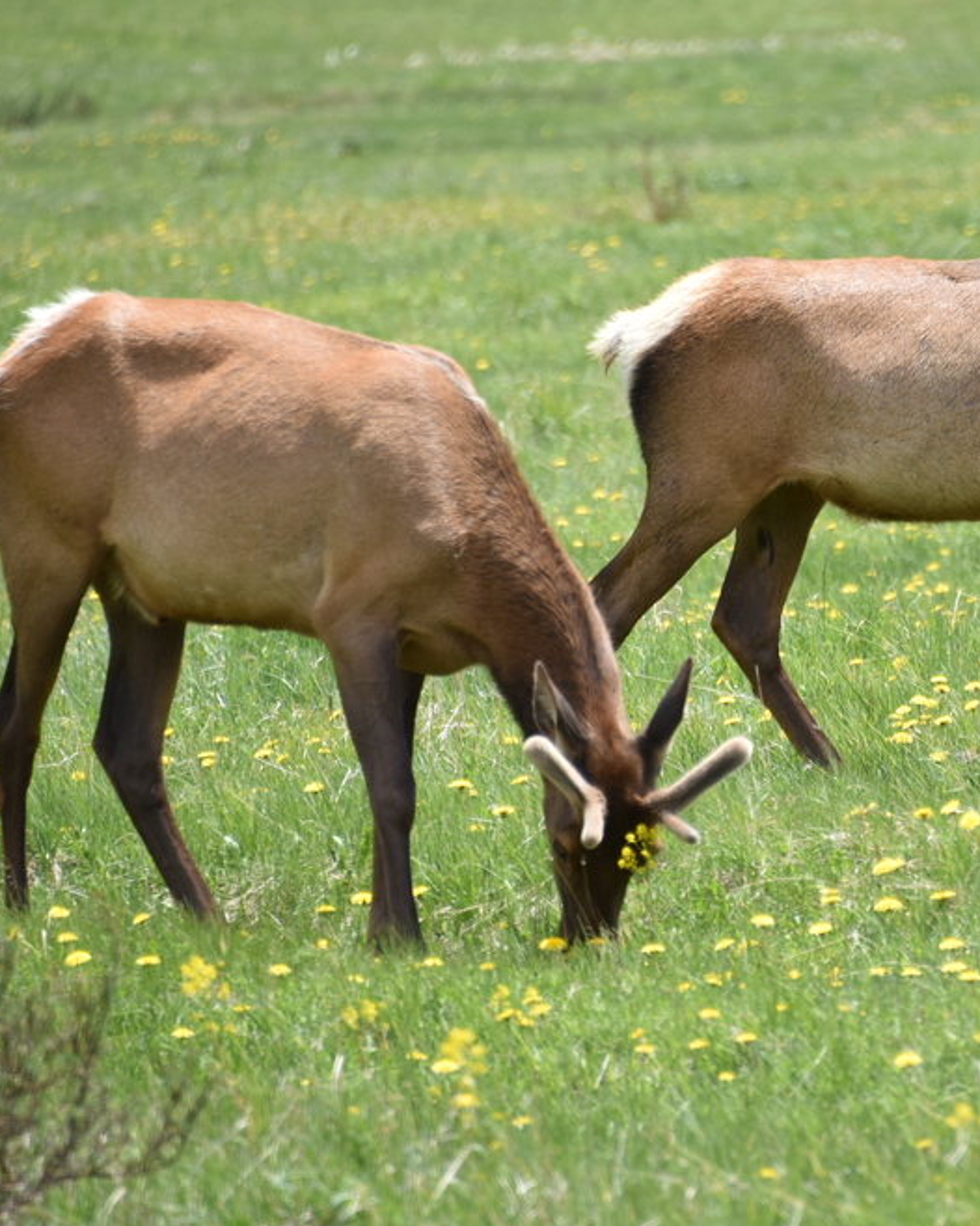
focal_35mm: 548
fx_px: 19877
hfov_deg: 2.8
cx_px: 777
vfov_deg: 3.5
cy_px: 507
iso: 250
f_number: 5.6
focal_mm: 300
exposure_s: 1/640
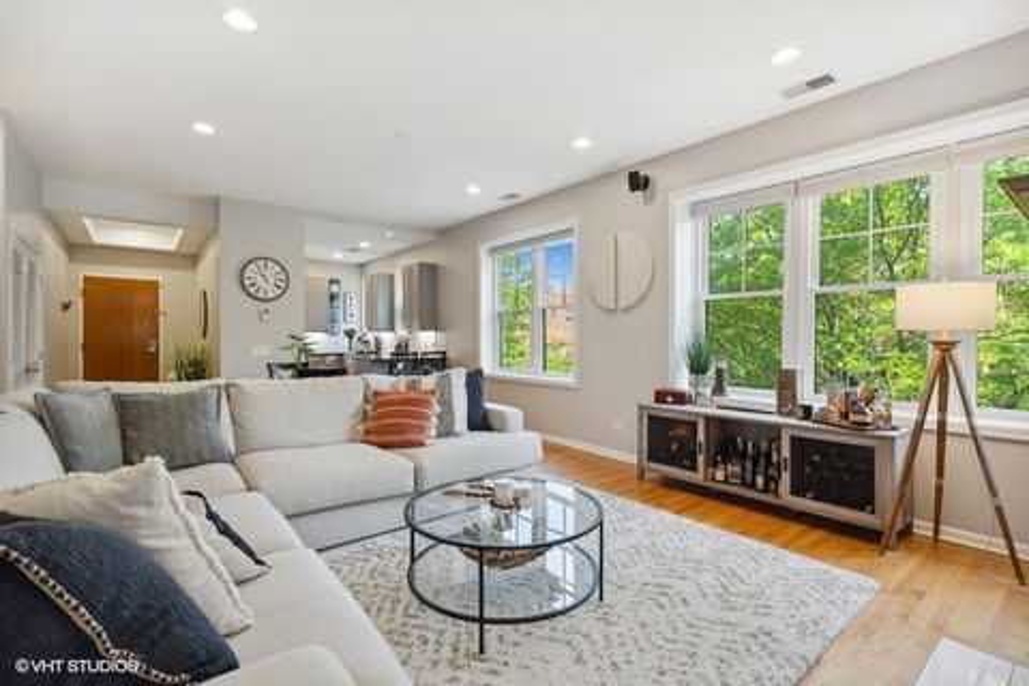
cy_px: 343
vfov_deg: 73.7
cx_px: 514
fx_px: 457
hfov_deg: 96.7
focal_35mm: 16
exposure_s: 1/15
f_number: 8
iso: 320
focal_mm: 16
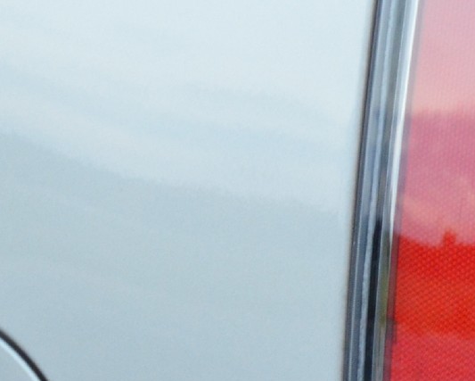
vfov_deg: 3.4
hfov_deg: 4.2
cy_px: 339
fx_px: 6484
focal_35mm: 461
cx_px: 672
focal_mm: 70
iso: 1600
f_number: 5
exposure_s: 1/125
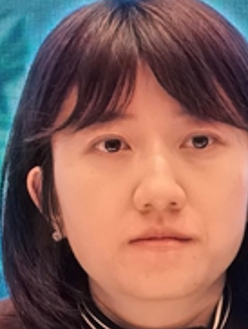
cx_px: 234
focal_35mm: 379
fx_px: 3612
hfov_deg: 3.9
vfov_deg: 5.2
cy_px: 243
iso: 160
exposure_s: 1/50
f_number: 2.4
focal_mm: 8.1
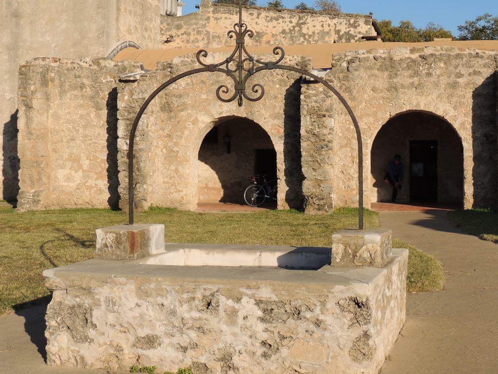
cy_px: 175
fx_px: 763
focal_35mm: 53
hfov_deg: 36.1
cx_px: 278
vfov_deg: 27.5
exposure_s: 1/1250
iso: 100
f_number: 3.4
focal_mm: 7.6
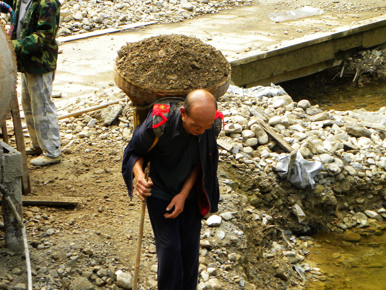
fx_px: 1193
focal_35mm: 107
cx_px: 192
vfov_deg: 13.8
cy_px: 143
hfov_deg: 18.4
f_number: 4
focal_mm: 15.1
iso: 64
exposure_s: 1/88.3
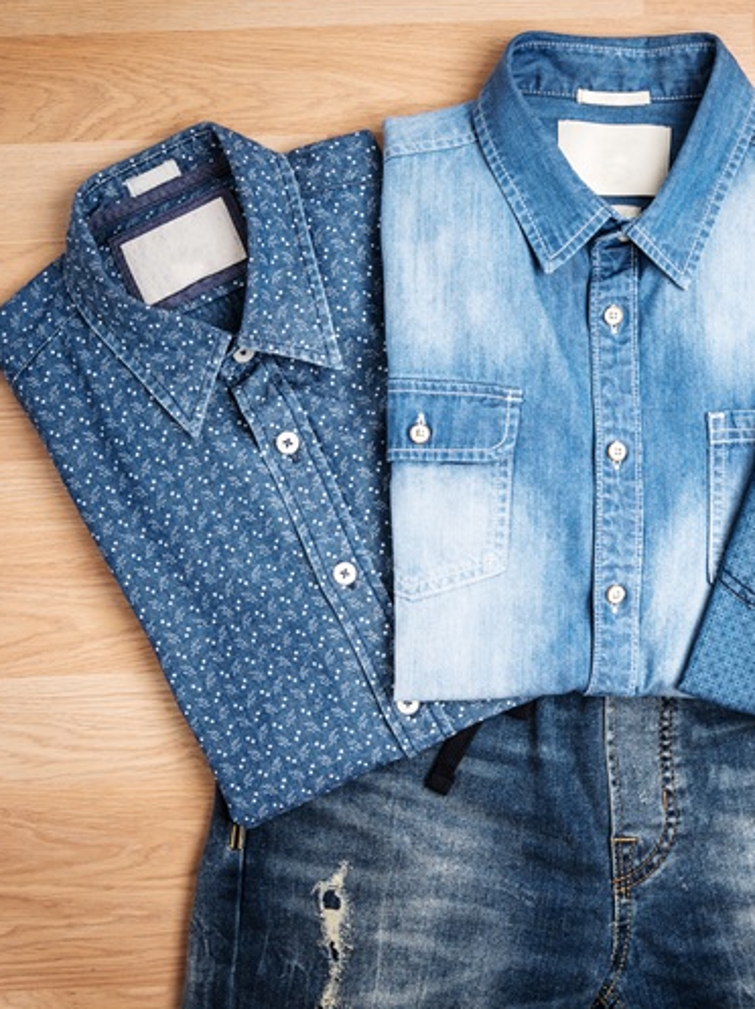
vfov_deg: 29.0
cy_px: 508
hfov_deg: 21.4
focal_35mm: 67
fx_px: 1951
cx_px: 672
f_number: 11
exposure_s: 1/60
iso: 100
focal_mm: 46
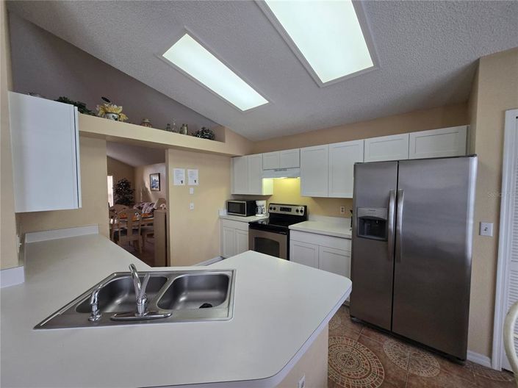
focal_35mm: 13
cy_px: 194
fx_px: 194
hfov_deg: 106.2
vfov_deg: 89.9
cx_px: 259
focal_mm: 1.7
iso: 64
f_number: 2.2
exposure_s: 1/60
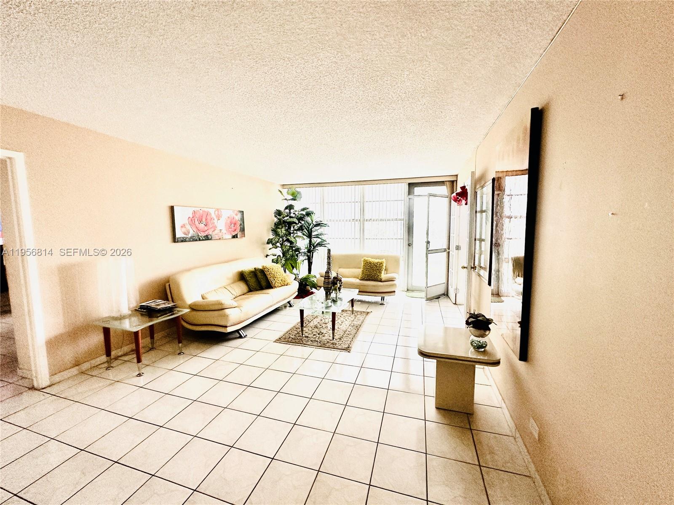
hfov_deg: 102.1
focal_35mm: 14
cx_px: 337
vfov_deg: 85.7
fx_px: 273
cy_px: 252
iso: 160
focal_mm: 2.22
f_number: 2.2
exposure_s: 1/99
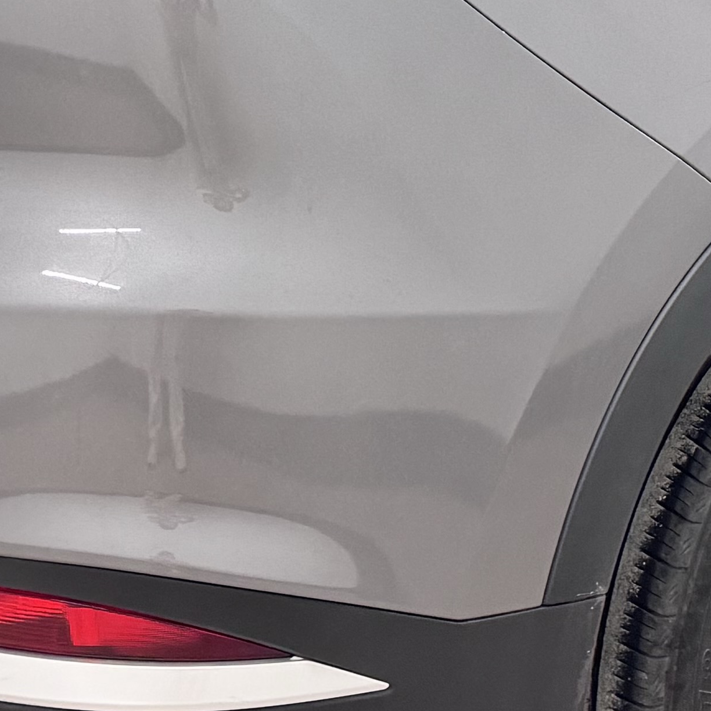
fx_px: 2301
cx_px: 597
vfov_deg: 17.3
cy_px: 86
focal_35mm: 99
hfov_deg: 17.4
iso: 500
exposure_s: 1/50
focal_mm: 6.76
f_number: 1.78
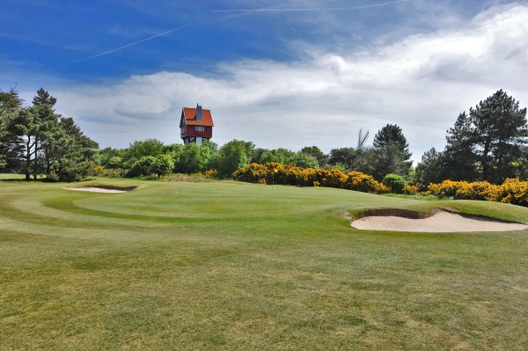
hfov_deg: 73.8
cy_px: 176
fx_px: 352
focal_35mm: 24
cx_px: 264
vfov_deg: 53.1
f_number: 9
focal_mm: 24
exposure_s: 1/400
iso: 200
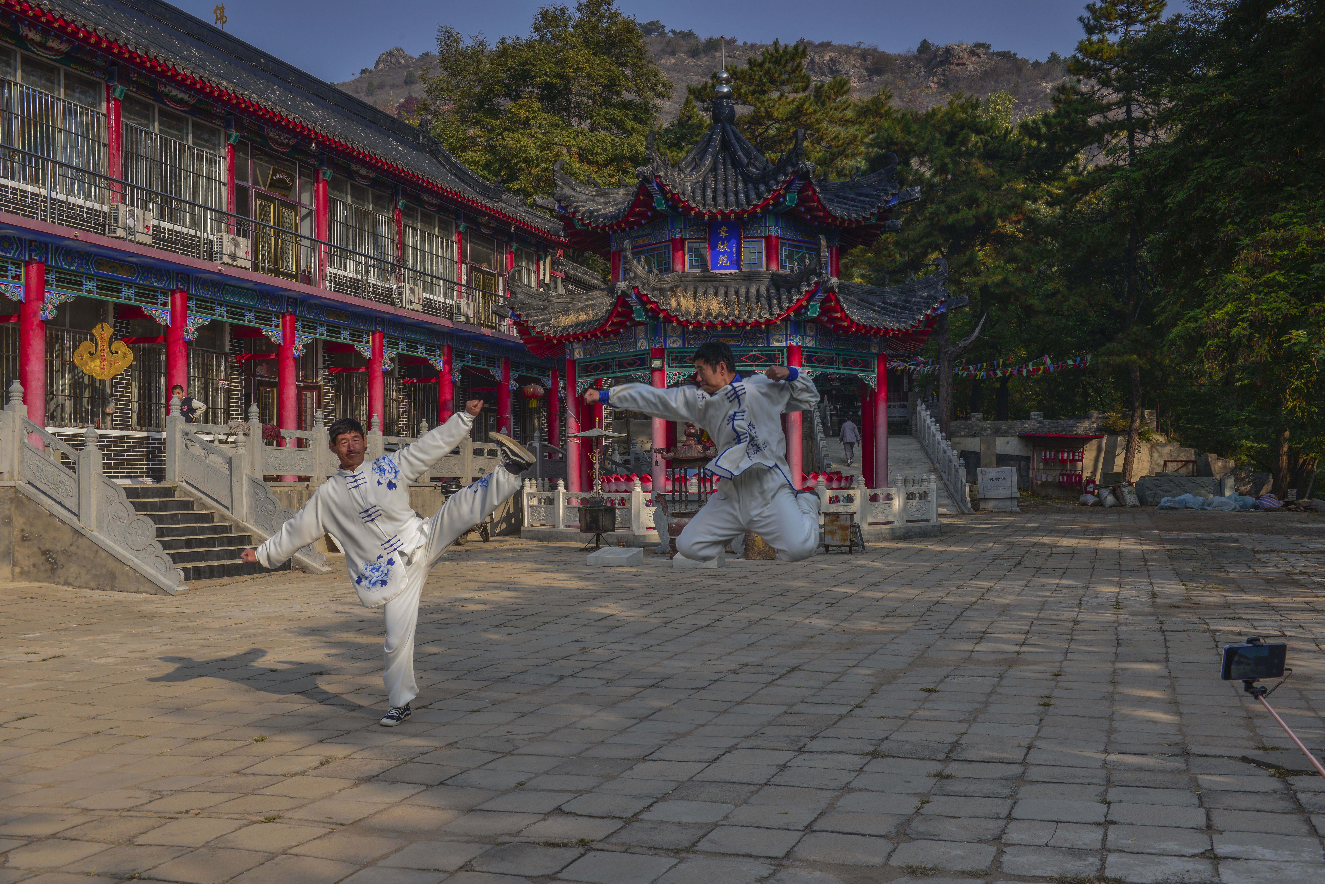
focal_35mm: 36
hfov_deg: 53.1
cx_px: 662
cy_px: 442
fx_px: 1325
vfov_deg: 36.9
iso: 220
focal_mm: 36
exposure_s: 1/125
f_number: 11
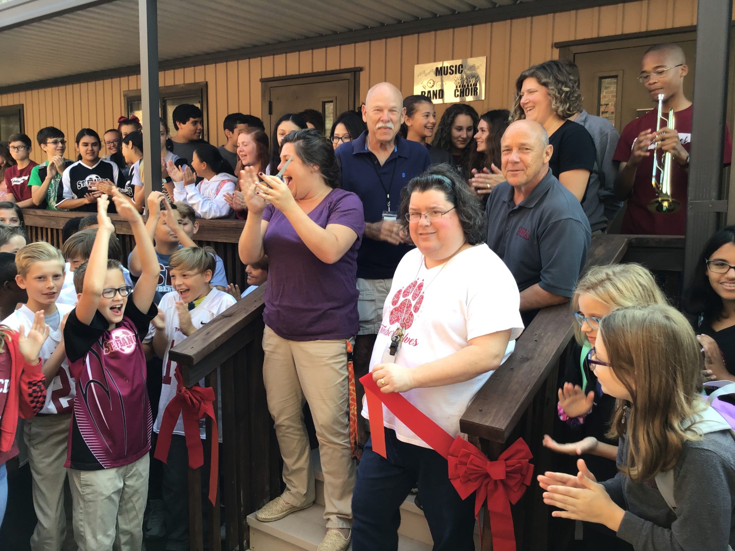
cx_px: 368
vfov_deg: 45.4
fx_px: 658
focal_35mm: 31
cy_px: 276
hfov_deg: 58.4
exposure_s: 1/120
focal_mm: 3.3
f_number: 2.4
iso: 32
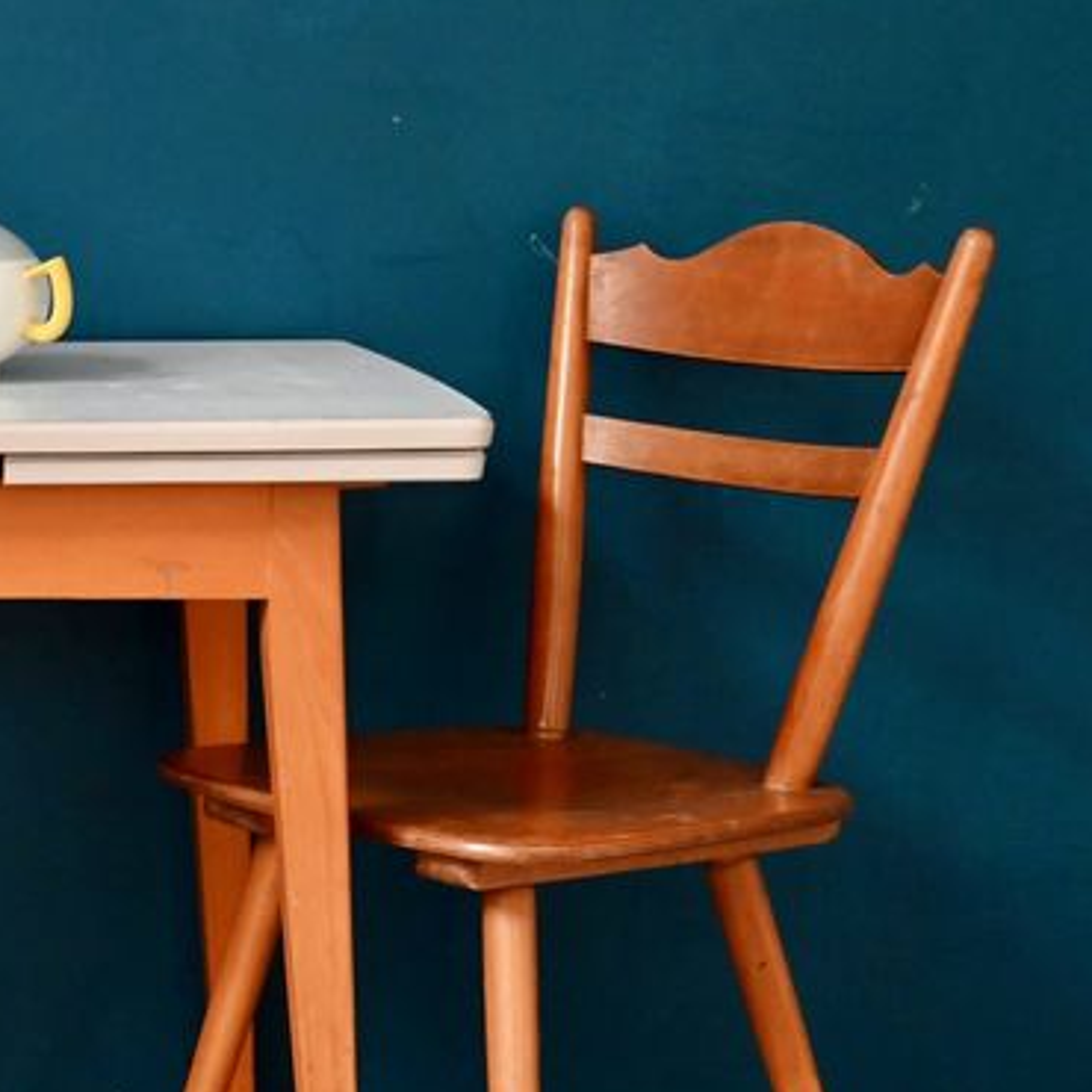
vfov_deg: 17.2
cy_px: 697
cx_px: -257
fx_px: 3605
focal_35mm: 101
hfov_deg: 16.4
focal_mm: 44
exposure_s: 1/50
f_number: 4
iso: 2500
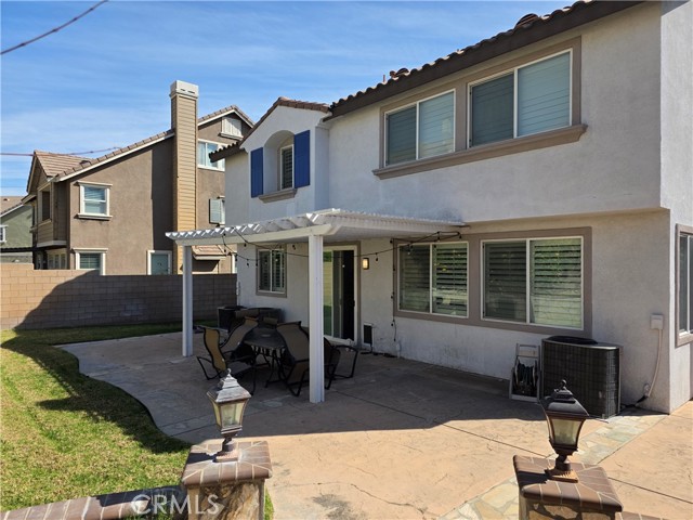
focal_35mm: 23
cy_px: 260
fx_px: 460
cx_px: 346
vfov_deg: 58.9
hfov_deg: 73.9
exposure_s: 1/4650
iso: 80
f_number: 1.7
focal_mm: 6.3
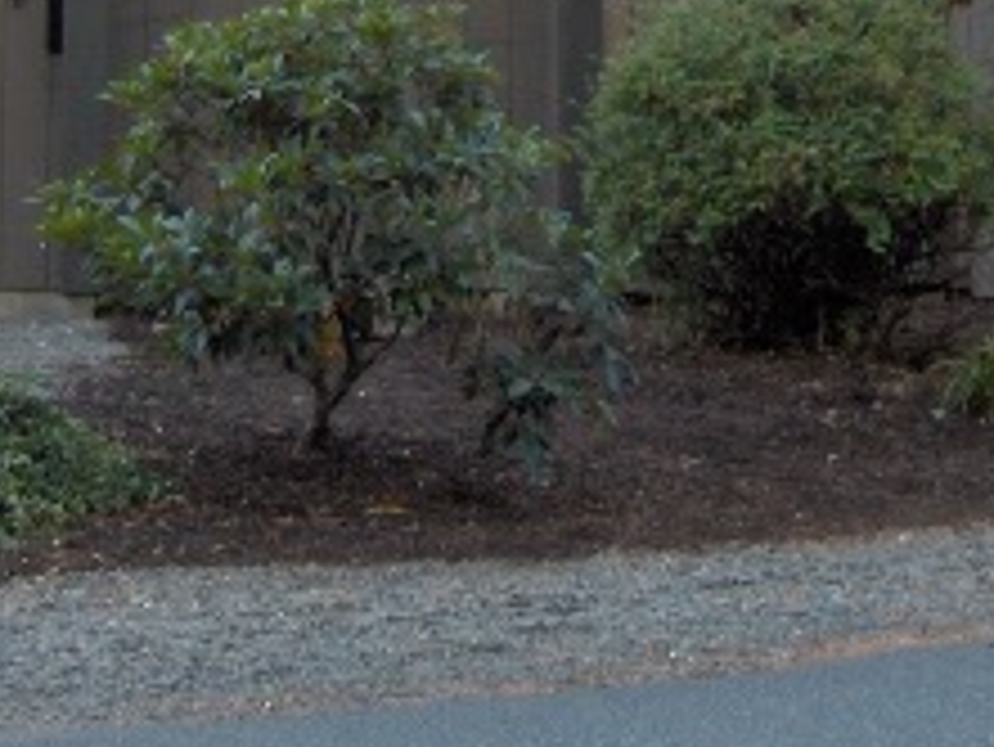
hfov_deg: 17.3
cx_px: 787
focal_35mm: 113
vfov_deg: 12.7
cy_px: -207
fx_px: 3247
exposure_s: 1/157
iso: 197
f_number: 2.8
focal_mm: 8
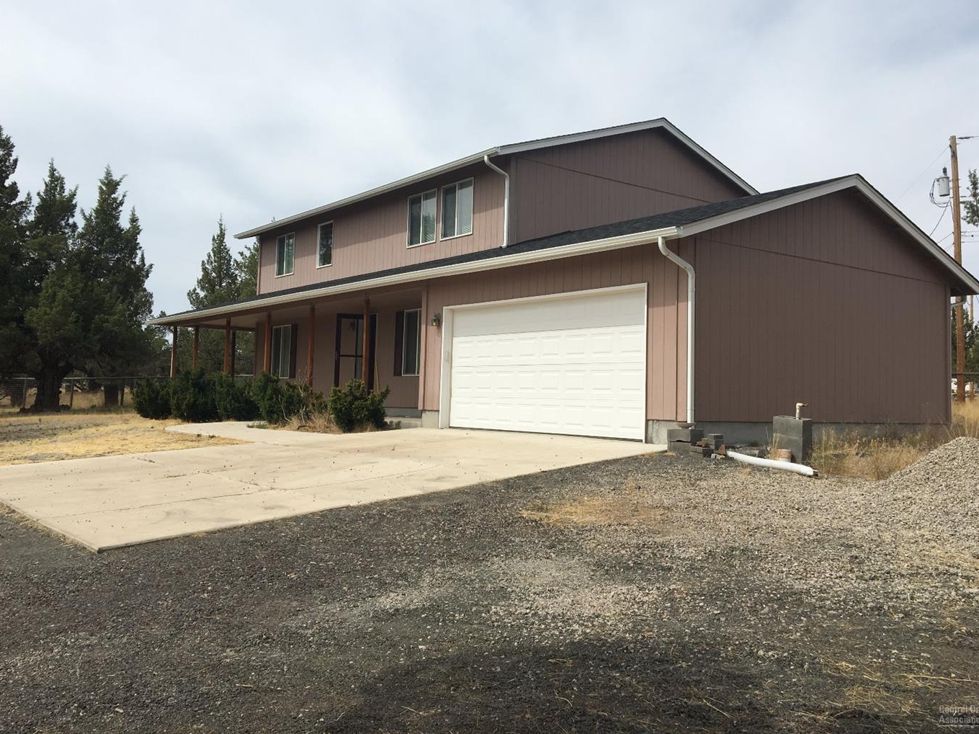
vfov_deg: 44.1
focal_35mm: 32
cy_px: 335
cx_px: 508
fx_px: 905
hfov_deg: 56.8
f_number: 2.2
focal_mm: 4.15
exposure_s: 1/2198
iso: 25
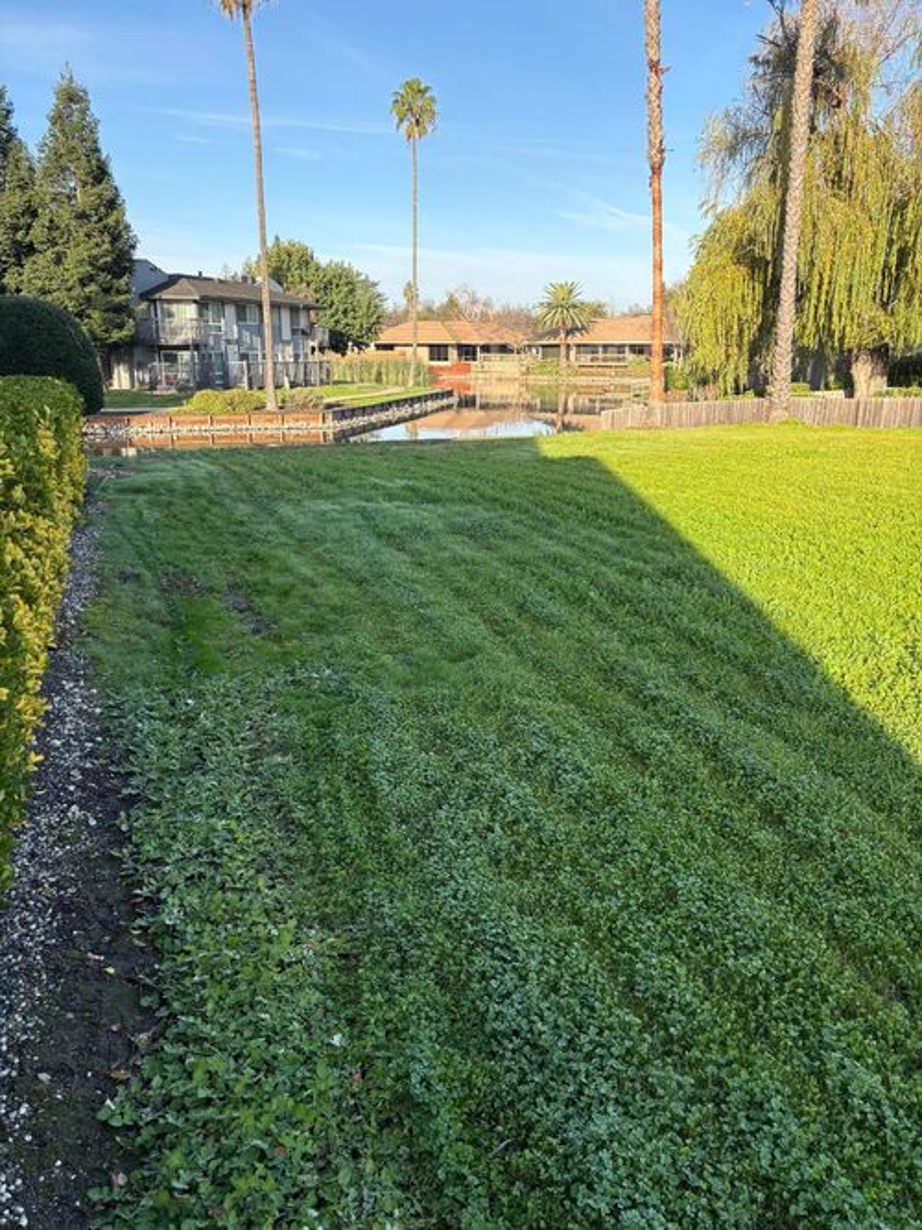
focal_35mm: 26
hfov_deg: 53.0
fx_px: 924
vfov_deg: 67.3
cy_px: 615
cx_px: 461
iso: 50
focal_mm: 5.96
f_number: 1.6
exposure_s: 1/1117
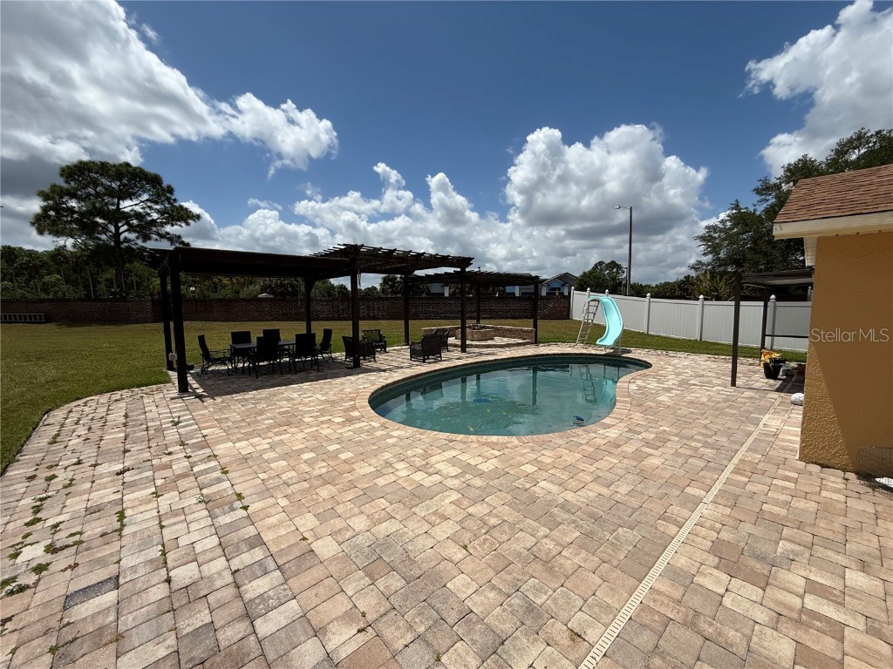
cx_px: 446
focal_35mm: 14
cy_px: 334
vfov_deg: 85.7
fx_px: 361
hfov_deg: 102.1
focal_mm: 2.22
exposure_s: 1/4425
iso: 50
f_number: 2.2
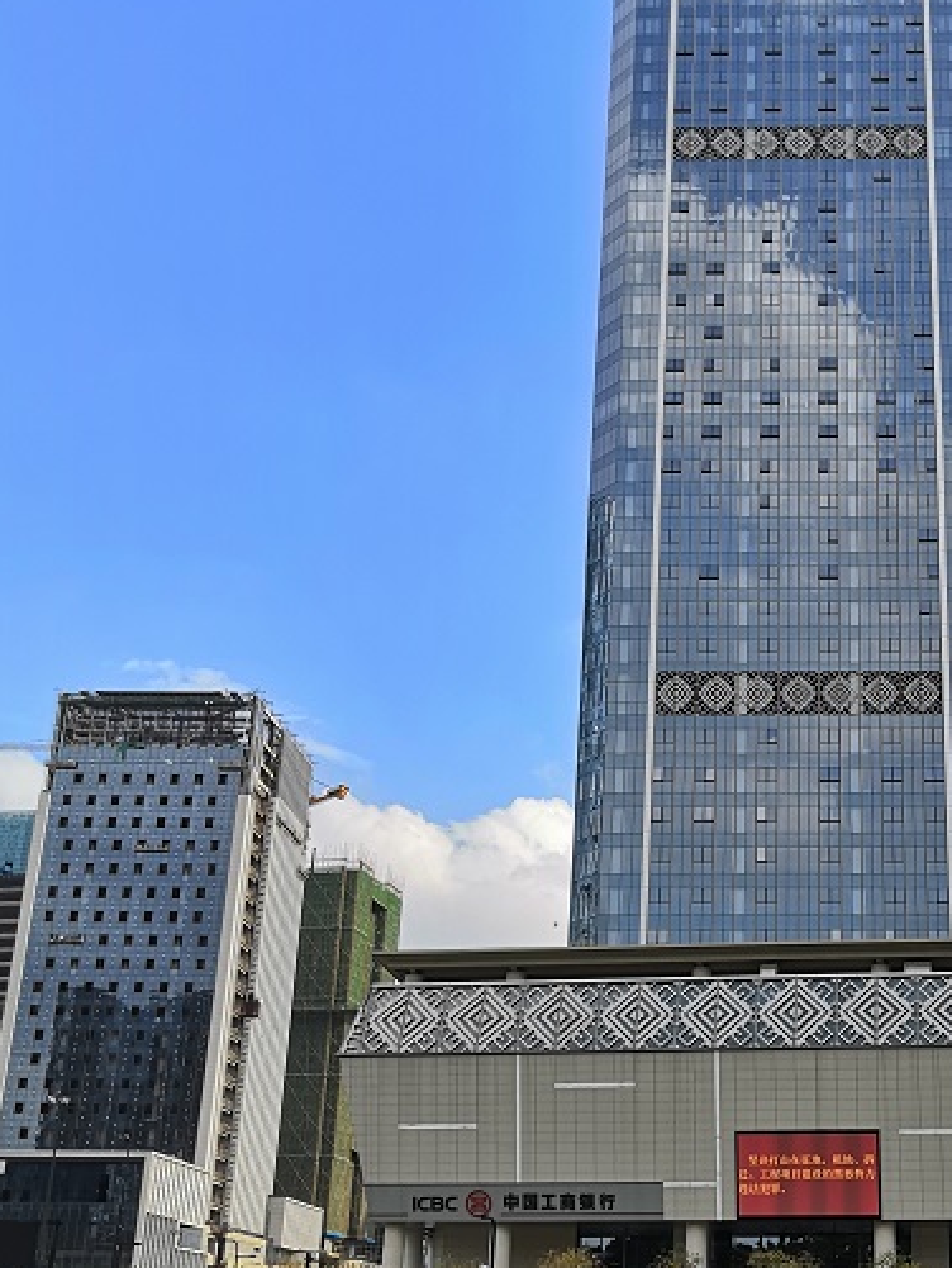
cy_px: 763
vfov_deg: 41.0
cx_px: 782
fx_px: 1686
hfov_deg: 30.6
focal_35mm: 46
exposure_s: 1/1770
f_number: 1.8
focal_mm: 3.95
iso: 50
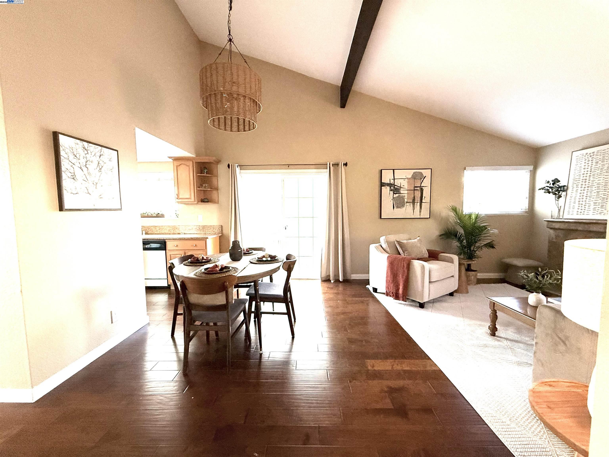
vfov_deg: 85.7
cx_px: 304
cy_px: 228
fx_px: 246
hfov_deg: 102.1
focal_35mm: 14
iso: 160
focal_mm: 2.22
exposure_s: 1/120
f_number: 2.2
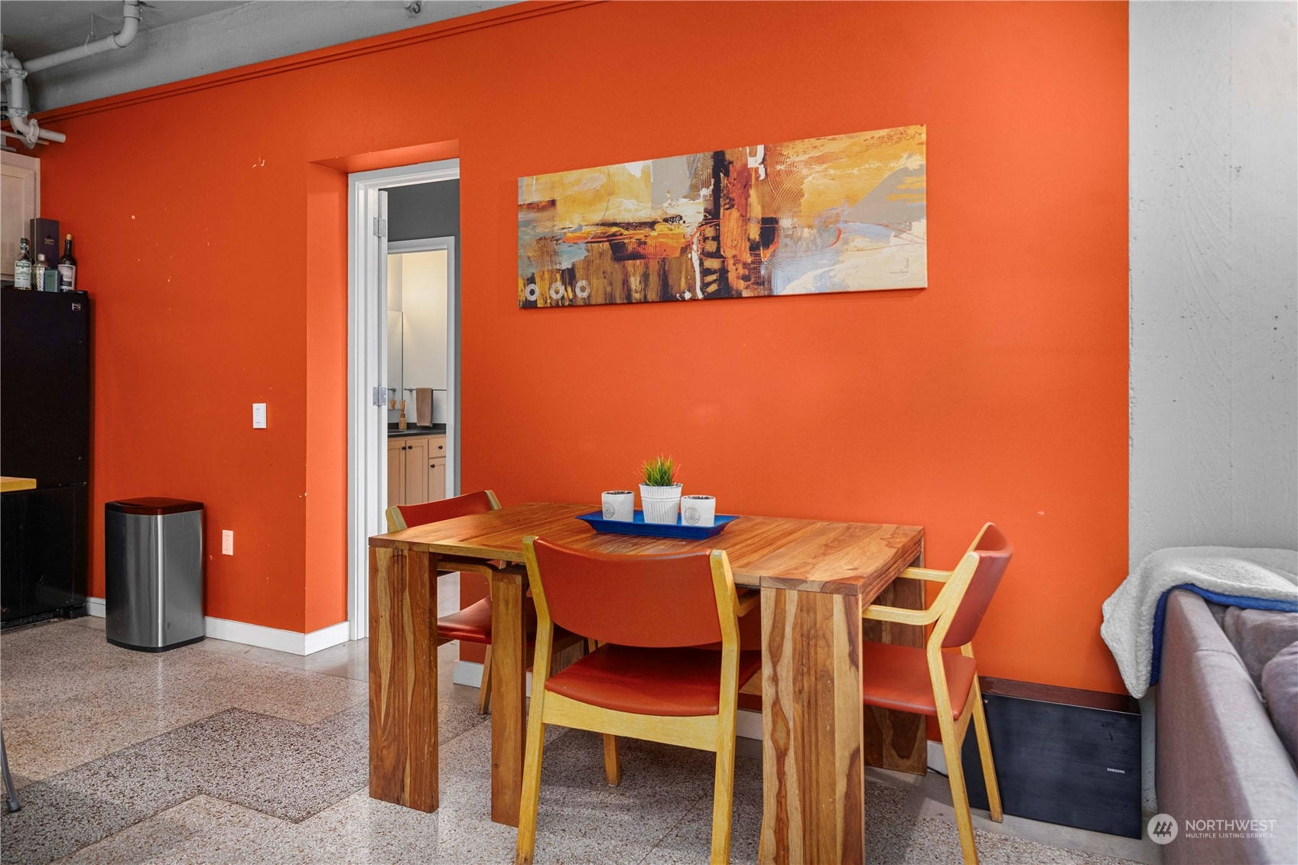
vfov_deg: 53.1
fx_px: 865
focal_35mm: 24
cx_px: 649
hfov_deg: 73.7
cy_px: 432
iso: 1000
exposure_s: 1/3
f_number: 6.3
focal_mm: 24
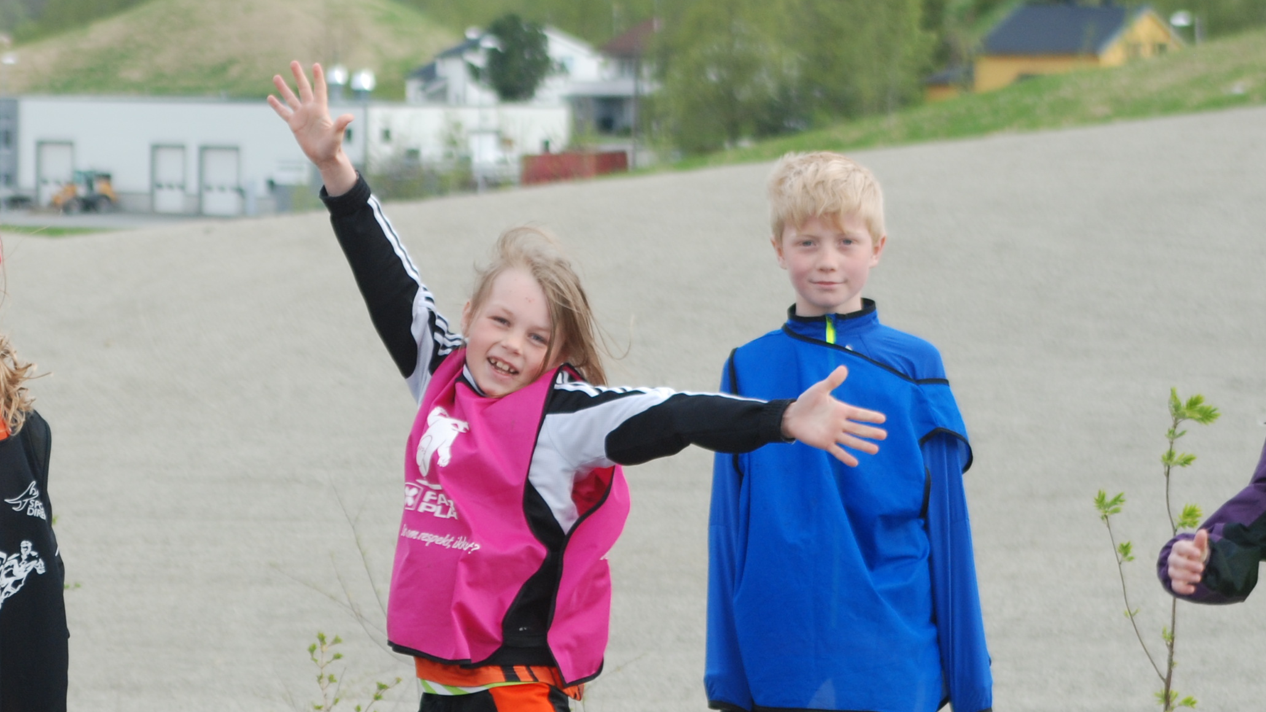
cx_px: 319
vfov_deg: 6.3
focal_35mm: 192
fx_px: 6445
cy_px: 590
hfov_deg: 11.2
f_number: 4.5
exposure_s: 1/320
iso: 200
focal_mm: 65
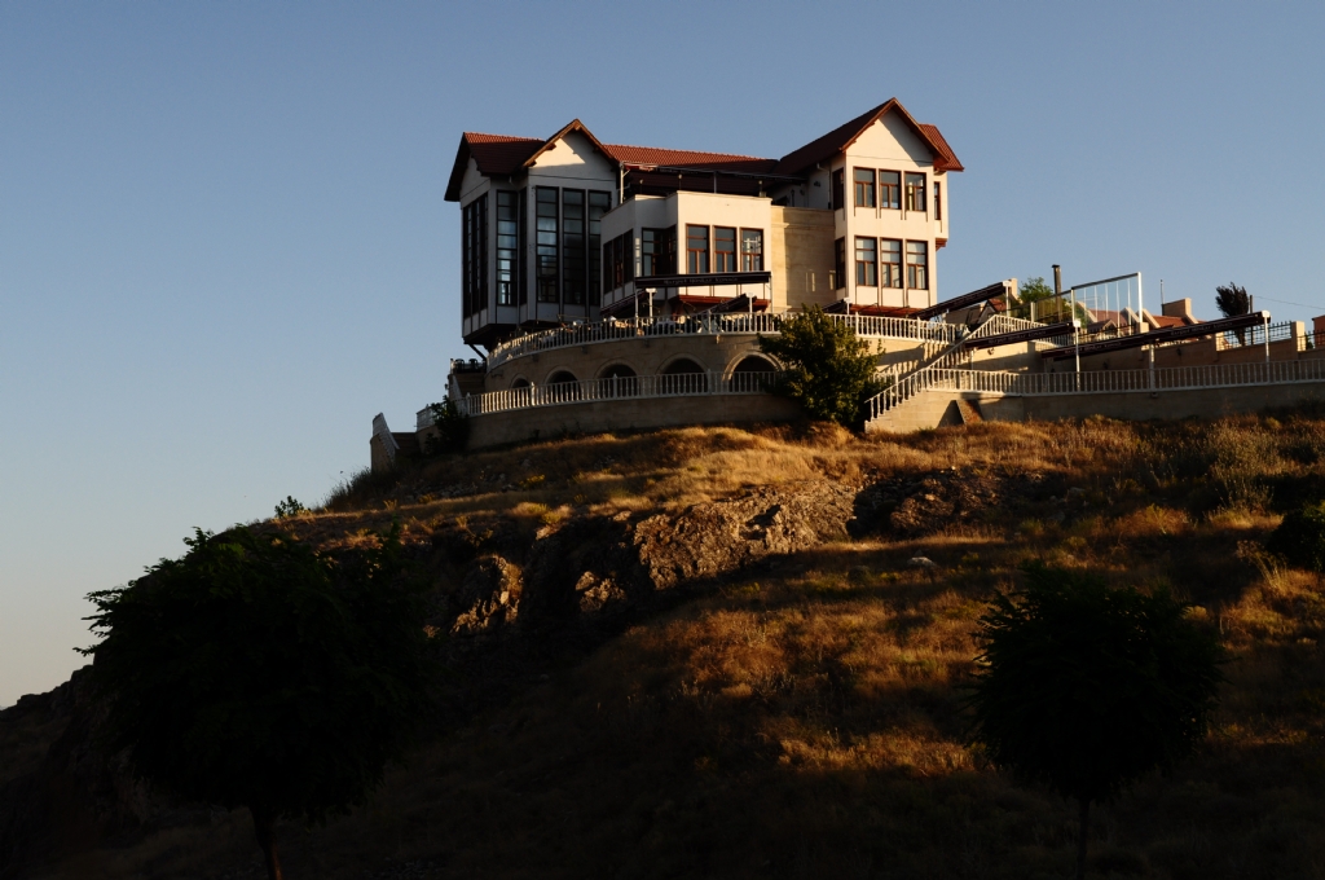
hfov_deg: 29.9
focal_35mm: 68
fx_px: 2481
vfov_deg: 20.1
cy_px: 440
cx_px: 662
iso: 200
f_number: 10
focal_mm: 45
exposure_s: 1/320
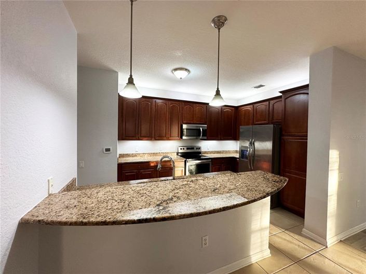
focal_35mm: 14
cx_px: 183
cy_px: 137
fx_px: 148
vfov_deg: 85.6
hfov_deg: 102.1
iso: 200
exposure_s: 1/120
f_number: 2.2
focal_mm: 2.22
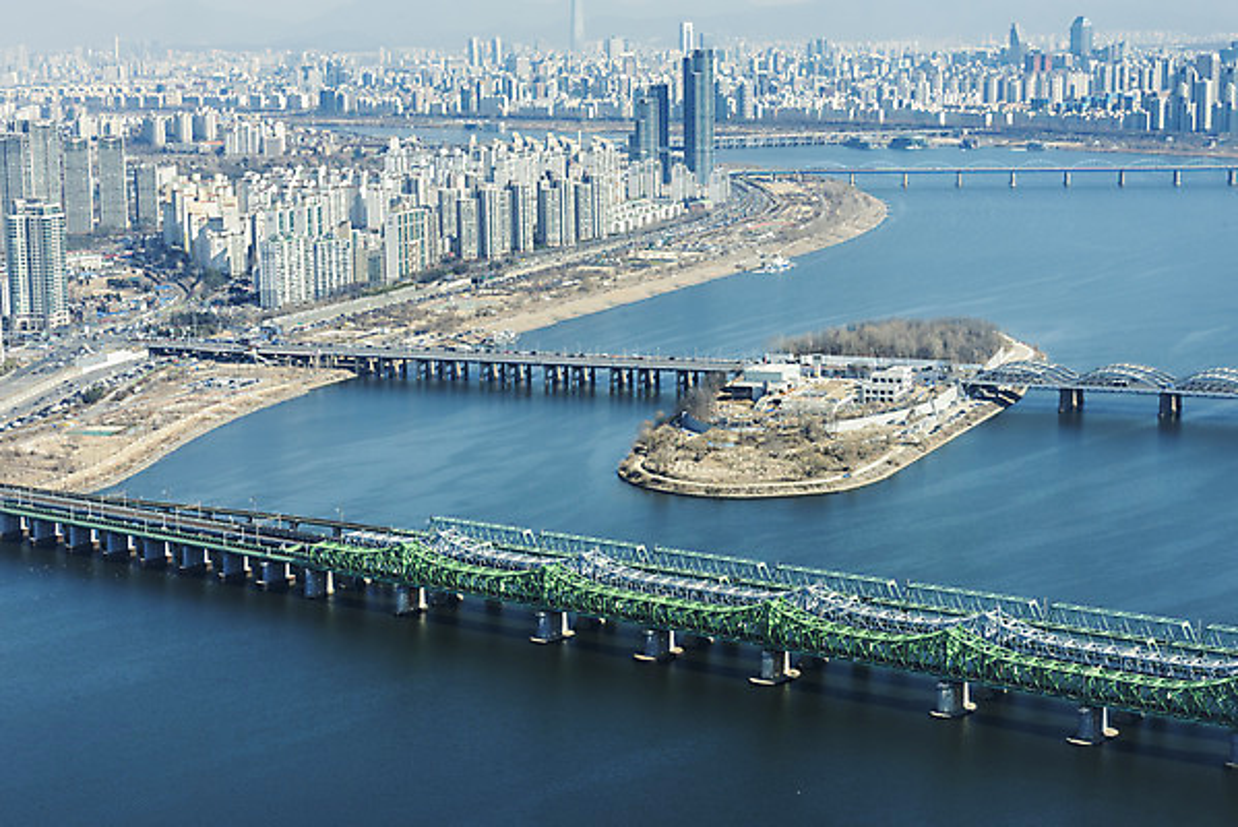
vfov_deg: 19.5
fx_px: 2408
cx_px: 619
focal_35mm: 70
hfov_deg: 28.8
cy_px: 414
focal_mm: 70
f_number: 13
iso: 500
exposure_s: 1/320
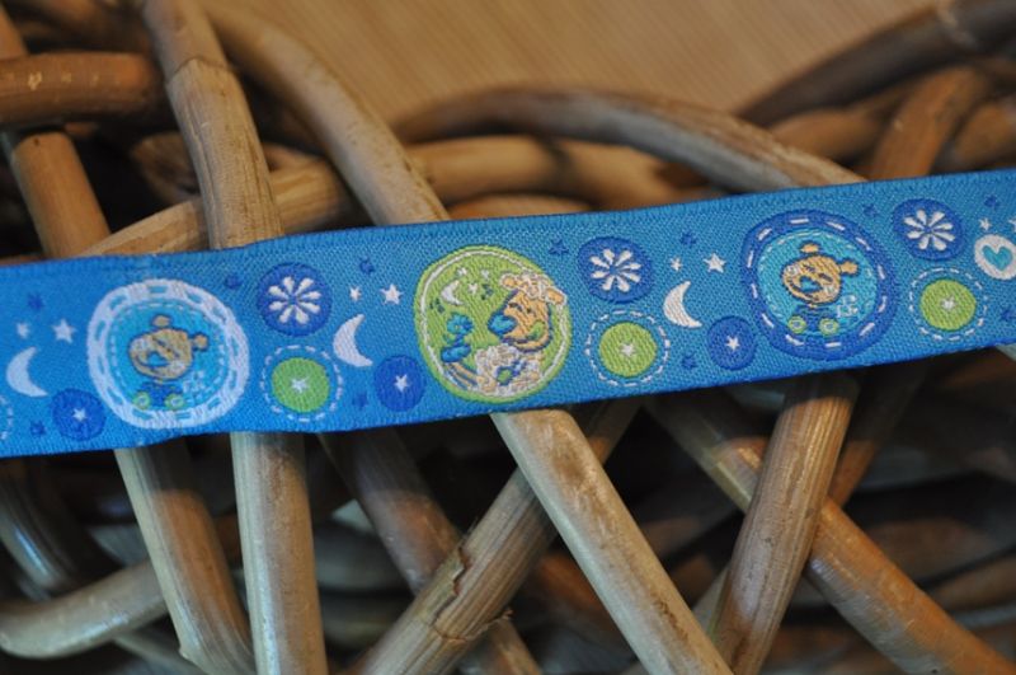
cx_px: 508
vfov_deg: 21.5
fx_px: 1775
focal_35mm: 63
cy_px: 338
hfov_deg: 31.9
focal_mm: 42
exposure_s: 1/30
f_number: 5
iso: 1100
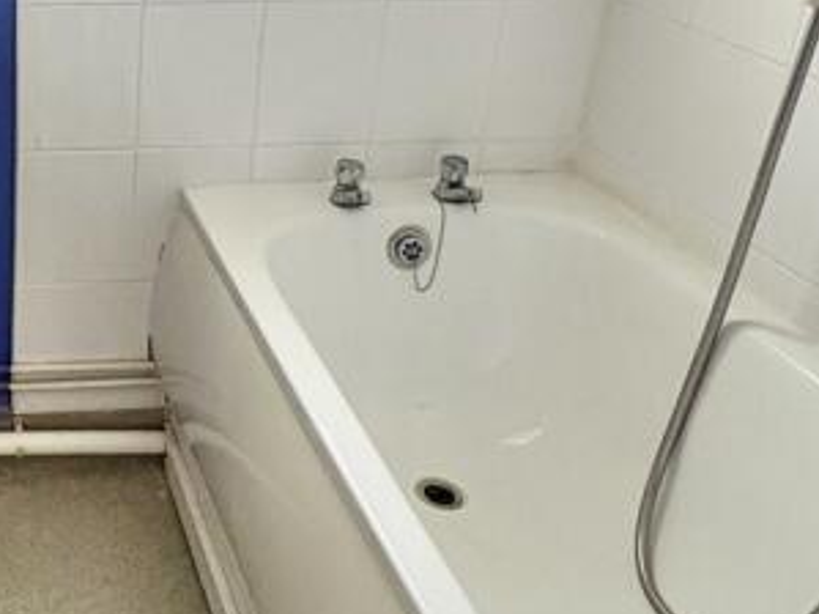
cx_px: -14
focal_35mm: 48
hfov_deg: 35.6
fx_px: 1135
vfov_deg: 29.4
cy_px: 107
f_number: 2.2
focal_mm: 2.22
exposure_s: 1/95
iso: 250
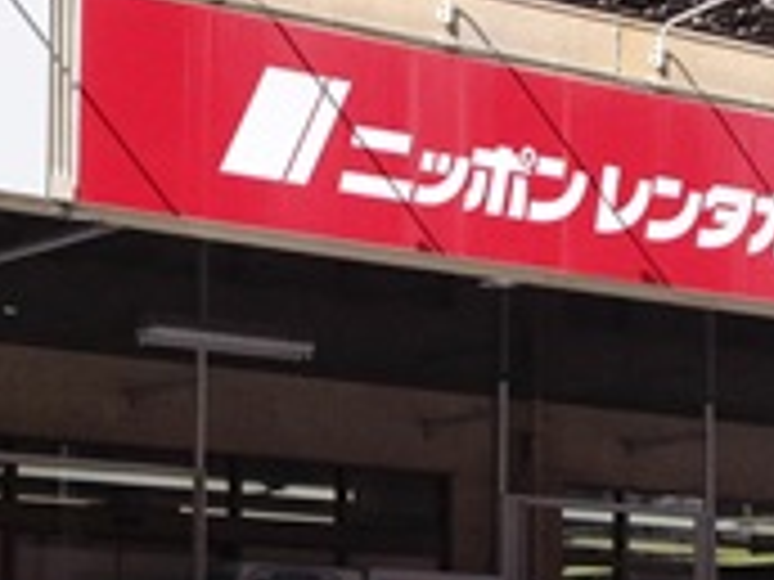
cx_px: 315
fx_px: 2907
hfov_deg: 15.2
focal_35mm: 130
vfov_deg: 11.3
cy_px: 499
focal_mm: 4.28
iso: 64
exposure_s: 1/1672
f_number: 2.4
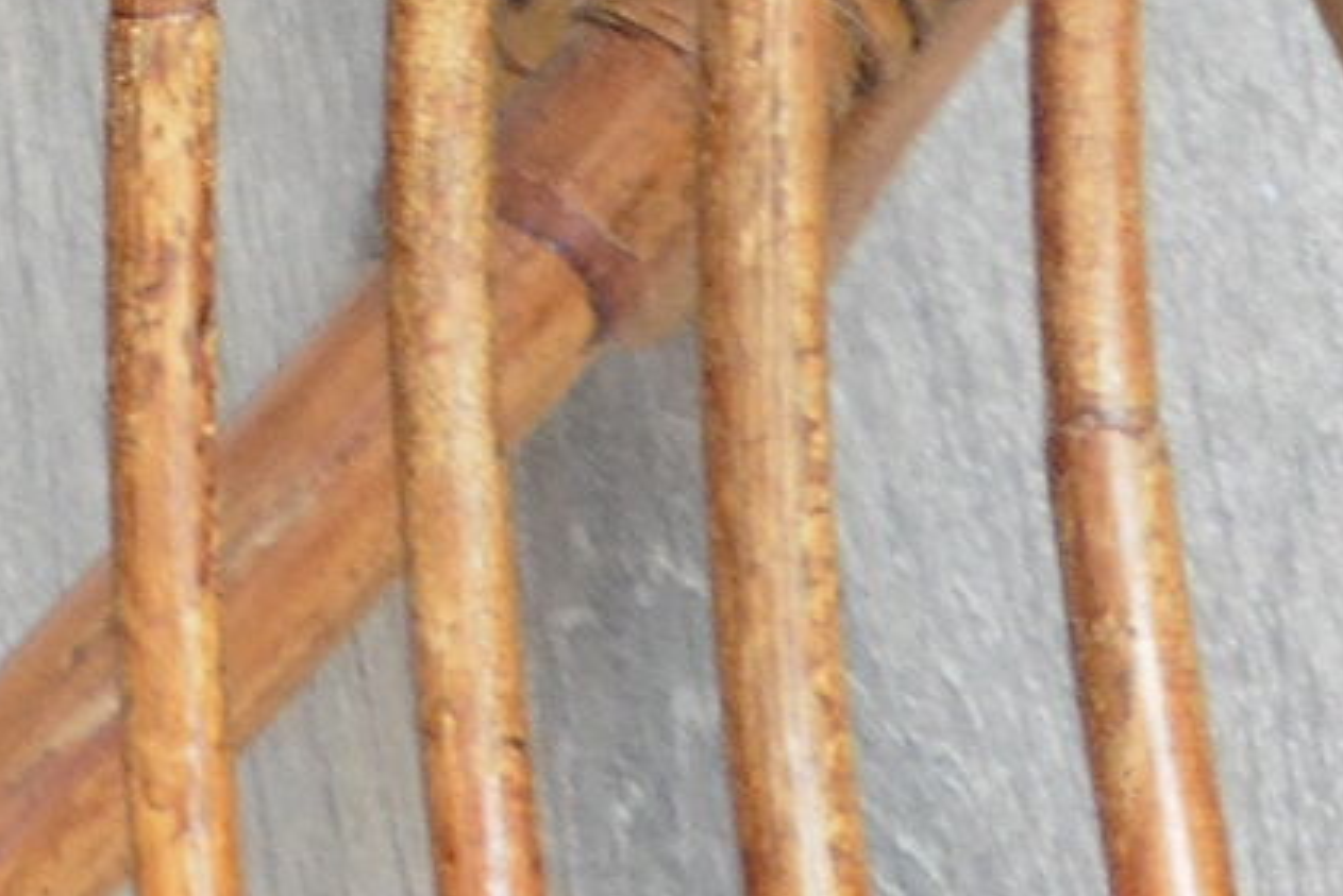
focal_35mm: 172
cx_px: -1509
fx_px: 6418
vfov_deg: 7.4
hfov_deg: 10.7
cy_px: -1346
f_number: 3.7
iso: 100
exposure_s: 1/30
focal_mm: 6.1
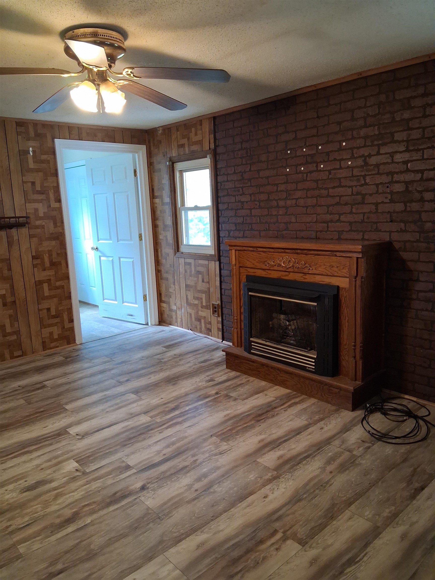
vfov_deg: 67.3
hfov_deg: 53.1
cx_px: 218
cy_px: 290
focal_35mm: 26
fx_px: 436
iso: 500
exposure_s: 1/60
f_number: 1.8
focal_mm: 3.98
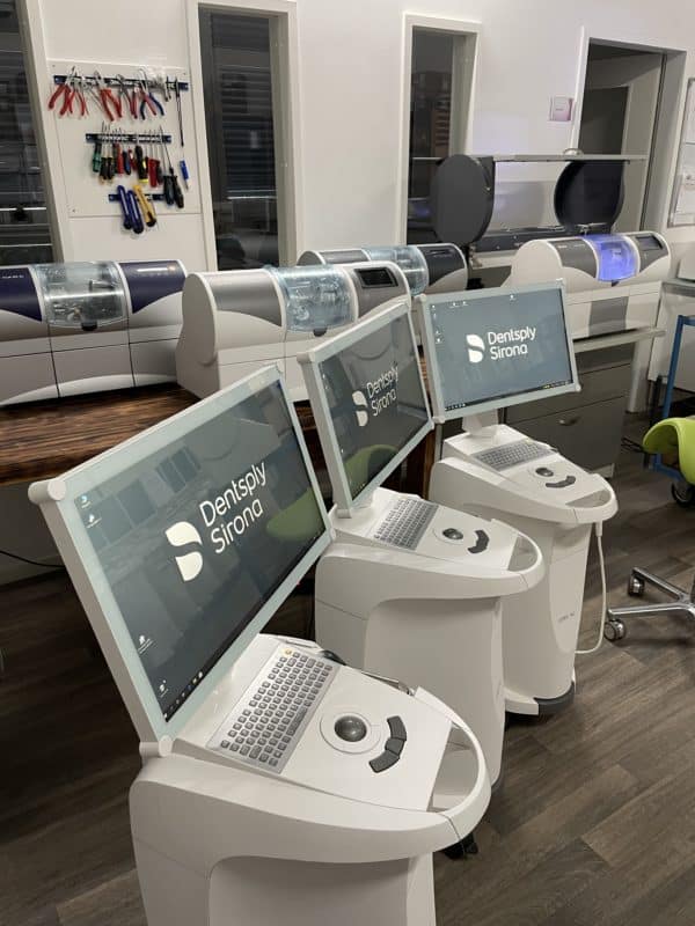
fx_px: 696
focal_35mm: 26
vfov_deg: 67.3
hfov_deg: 53.1
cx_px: 348
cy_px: 463
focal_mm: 4.2
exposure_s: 1/50
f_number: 1.6
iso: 160
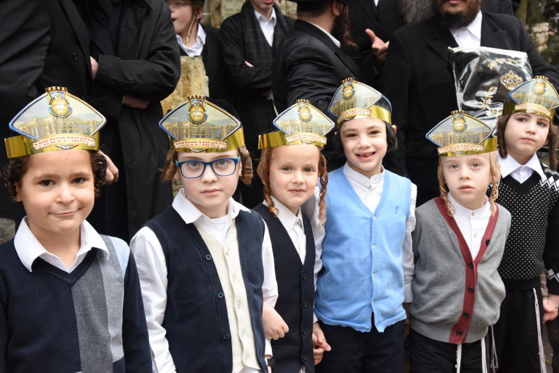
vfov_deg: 24.6
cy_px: 186
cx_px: 280
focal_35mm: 55
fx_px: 854
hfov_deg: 36.2
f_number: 8
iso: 800
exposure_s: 1/125
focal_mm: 55
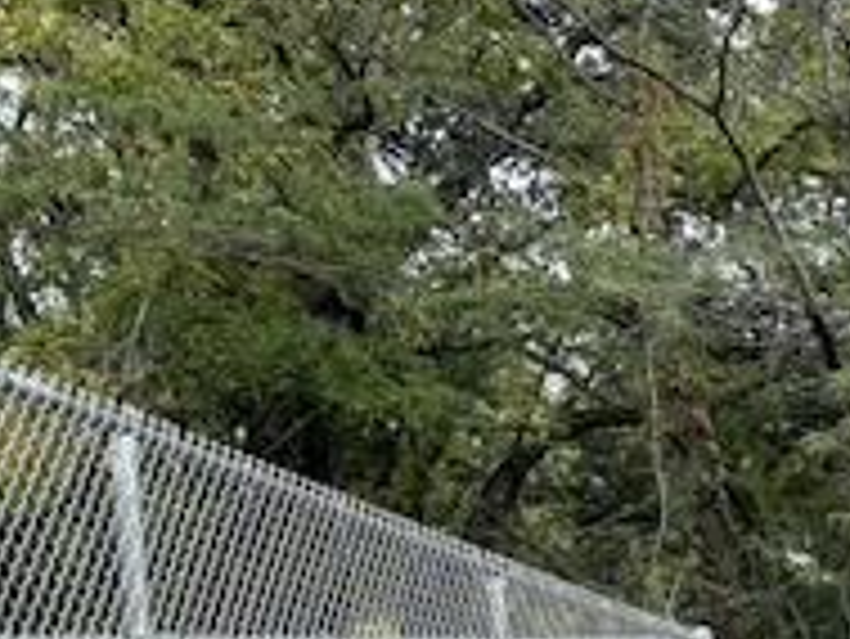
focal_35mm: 110
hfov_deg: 14.4
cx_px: 1772
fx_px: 2703
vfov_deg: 12.0
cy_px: 1287
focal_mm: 5.96
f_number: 1.6
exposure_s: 1/2193
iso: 50
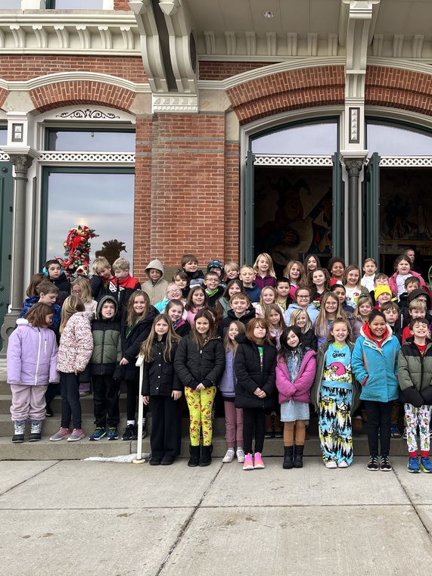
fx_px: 582
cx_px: 326
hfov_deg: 39.6
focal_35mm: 35
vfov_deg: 52.6
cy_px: 287
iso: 40
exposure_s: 1/158
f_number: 1.6
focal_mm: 5.1
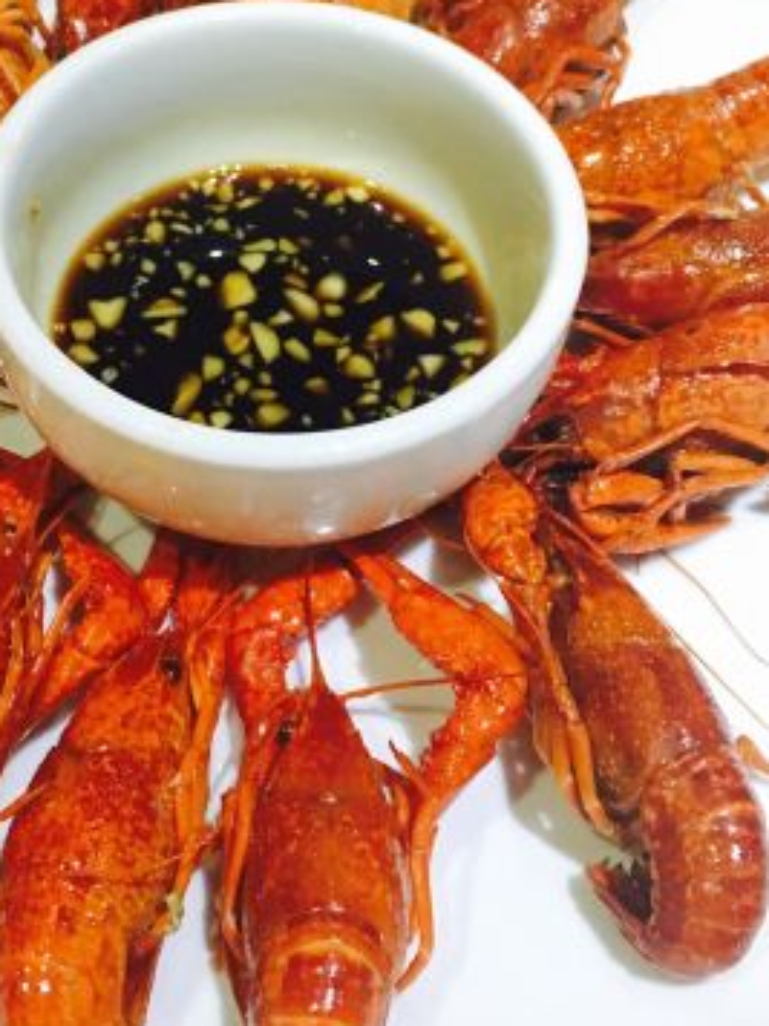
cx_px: 243
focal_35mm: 57
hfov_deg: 25.5
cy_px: 435
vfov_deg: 33.7
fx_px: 1688
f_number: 2.2
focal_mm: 4.15
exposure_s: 1/17
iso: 100
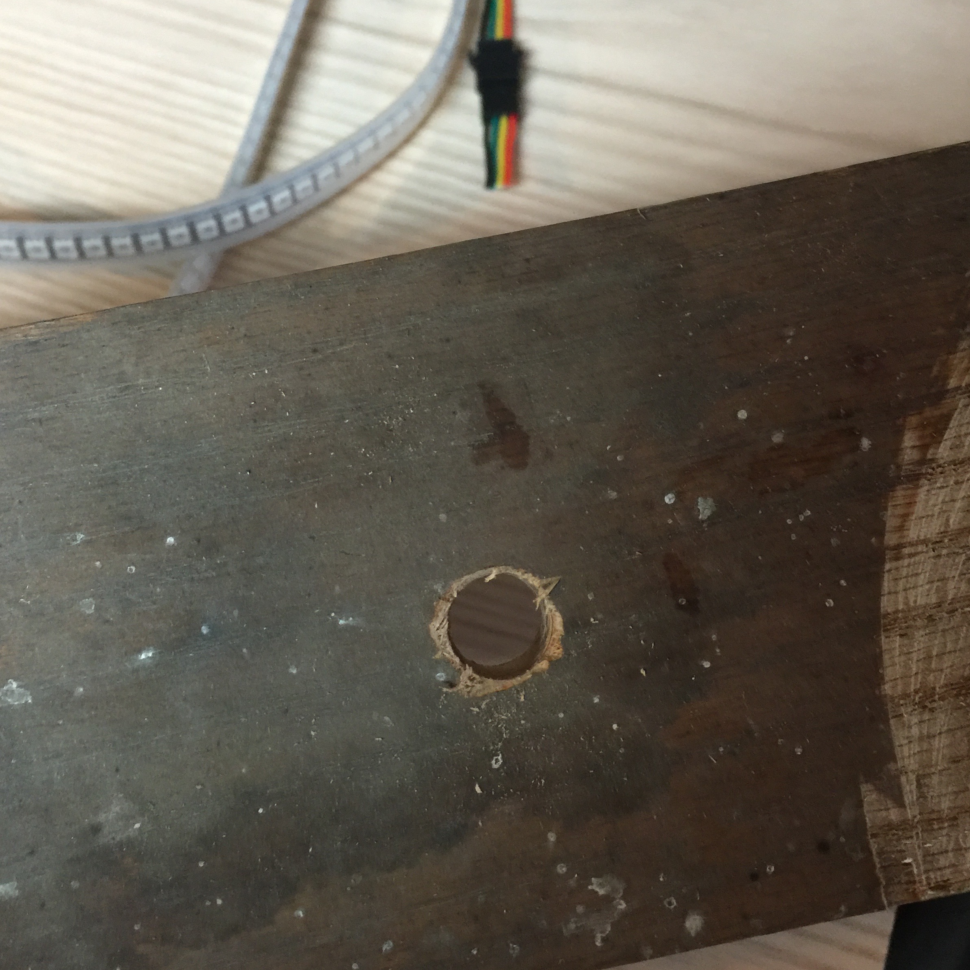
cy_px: 510
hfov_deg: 47.2
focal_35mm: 35
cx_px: 484
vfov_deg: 47.2
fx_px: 1110
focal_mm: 4.15
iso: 100
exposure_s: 1/10
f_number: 2.2
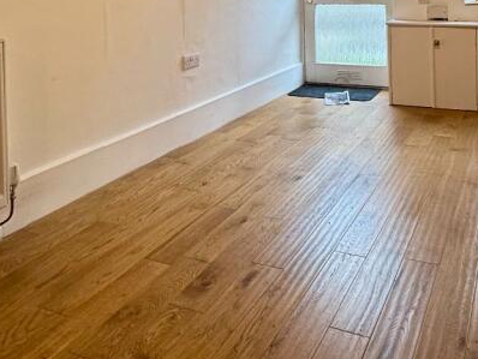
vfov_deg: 35.1
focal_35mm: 36
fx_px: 497
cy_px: -17
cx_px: 330
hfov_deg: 50.1
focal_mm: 2.22
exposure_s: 1/100
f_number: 2.2
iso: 80
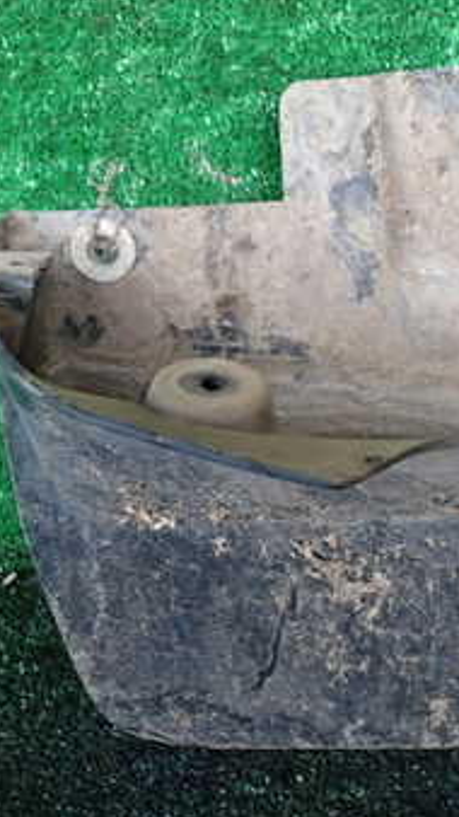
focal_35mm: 58
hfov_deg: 20.2
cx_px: 435
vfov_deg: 36.0
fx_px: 1256
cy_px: 348
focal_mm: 5.4
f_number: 2.3
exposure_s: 1/30
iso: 320
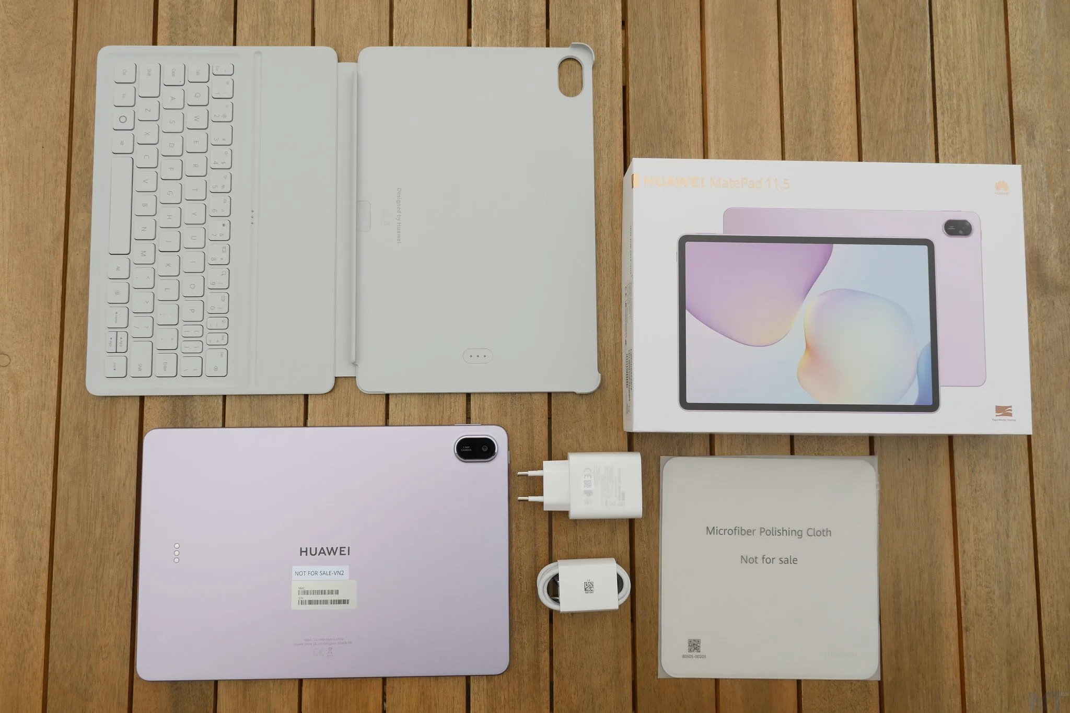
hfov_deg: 67.4
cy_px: 356
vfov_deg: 47.9
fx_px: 802
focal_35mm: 27
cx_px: 535
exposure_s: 1/400
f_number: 5.6
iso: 200
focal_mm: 13
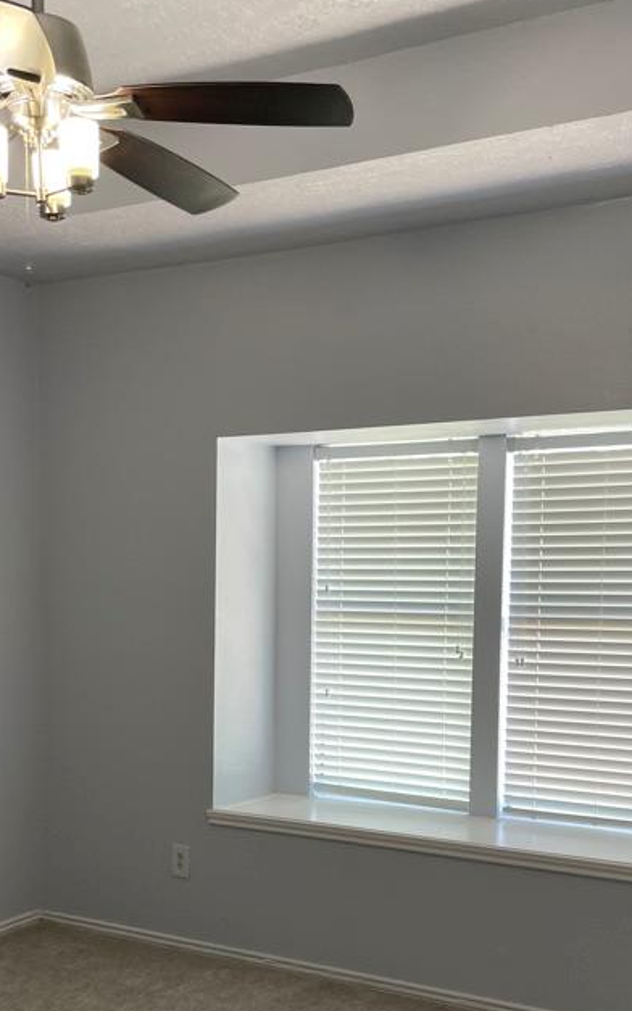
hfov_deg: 28.5
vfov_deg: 43.5
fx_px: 1240
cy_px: 698
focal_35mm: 45
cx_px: 255
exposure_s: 1/60
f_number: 1.6
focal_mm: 4.2
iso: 64
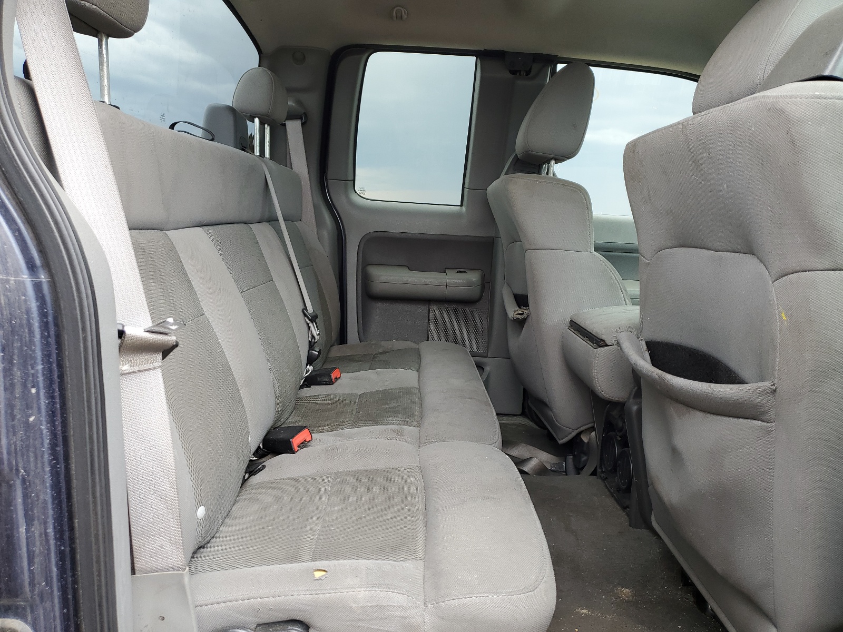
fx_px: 633
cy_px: 316
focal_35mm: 26
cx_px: 422
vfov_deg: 53.1
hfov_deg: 67.3
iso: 50
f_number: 1.5
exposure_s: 1/101
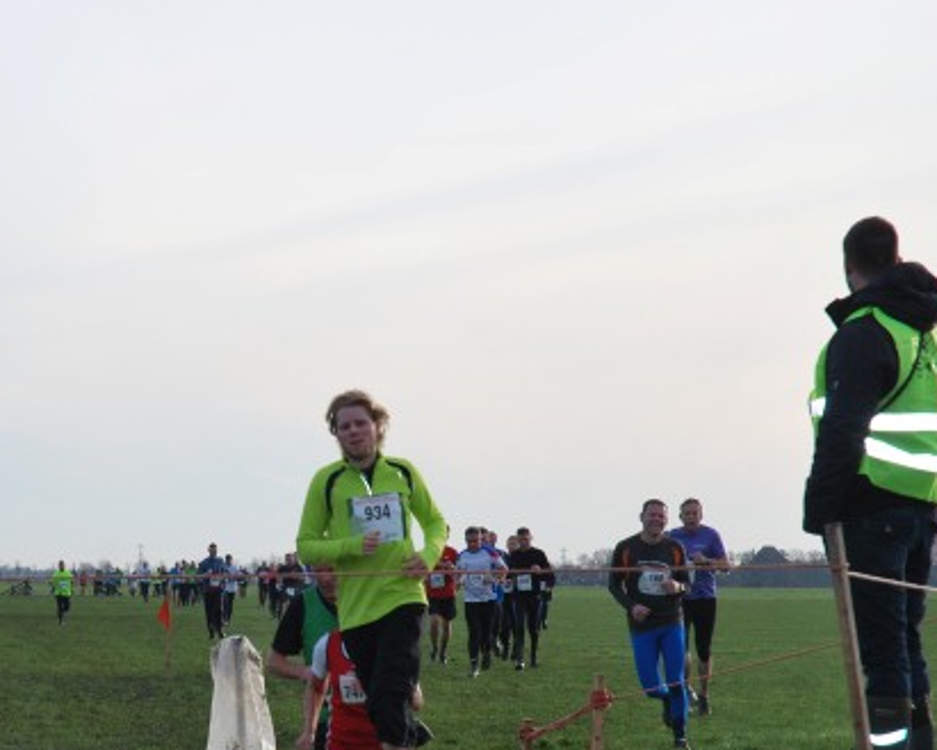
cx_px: 288
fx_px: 4771
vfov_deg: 9.0
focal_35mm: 172
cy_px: 529
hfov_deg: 11.2
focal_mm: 70
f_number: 8
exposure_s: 1/200
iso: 100
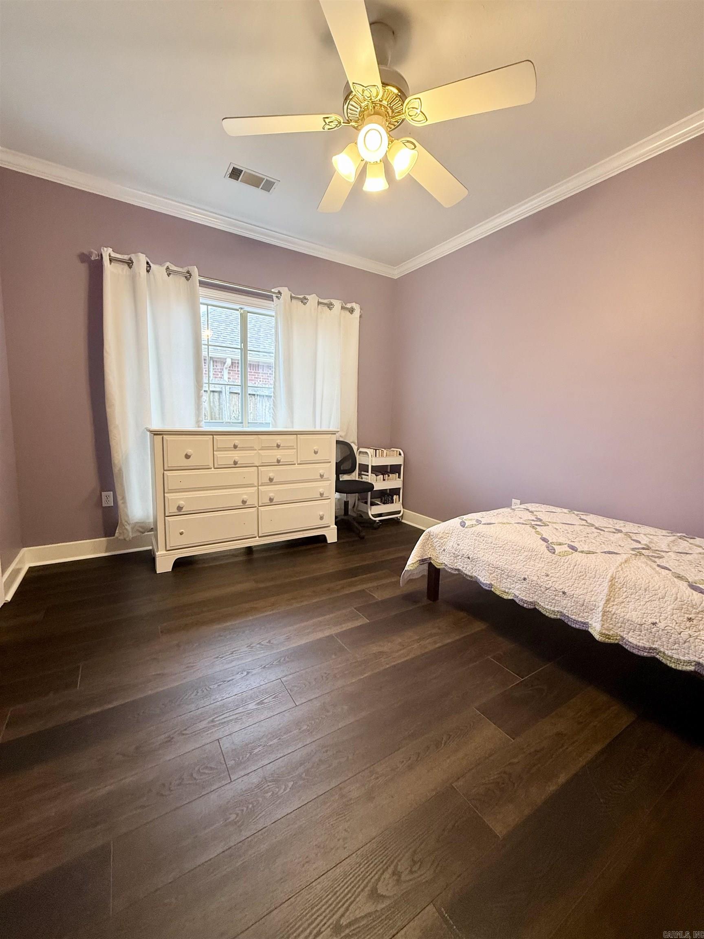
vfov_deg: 102.1
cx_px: 352
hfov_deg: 85.7
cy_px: 470
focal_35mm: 14
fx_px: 380
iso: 200
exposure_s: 1/60
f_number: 2.2
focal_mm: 2.22
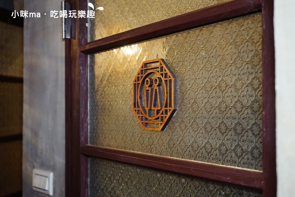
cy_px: 98
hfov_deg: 42.8
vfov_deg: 29.2
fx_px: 377
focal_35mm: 46
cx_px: 148
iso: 4000
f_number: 4.5
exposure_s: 1/60
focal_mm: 46
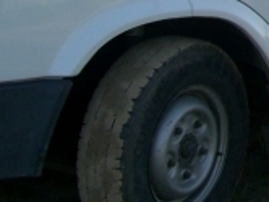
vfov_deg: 8.1
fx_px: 1377
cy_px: -152
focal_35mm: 177
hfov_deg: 10.4
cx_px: 514
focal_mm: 9.6
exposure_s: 1/160
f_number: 3.1
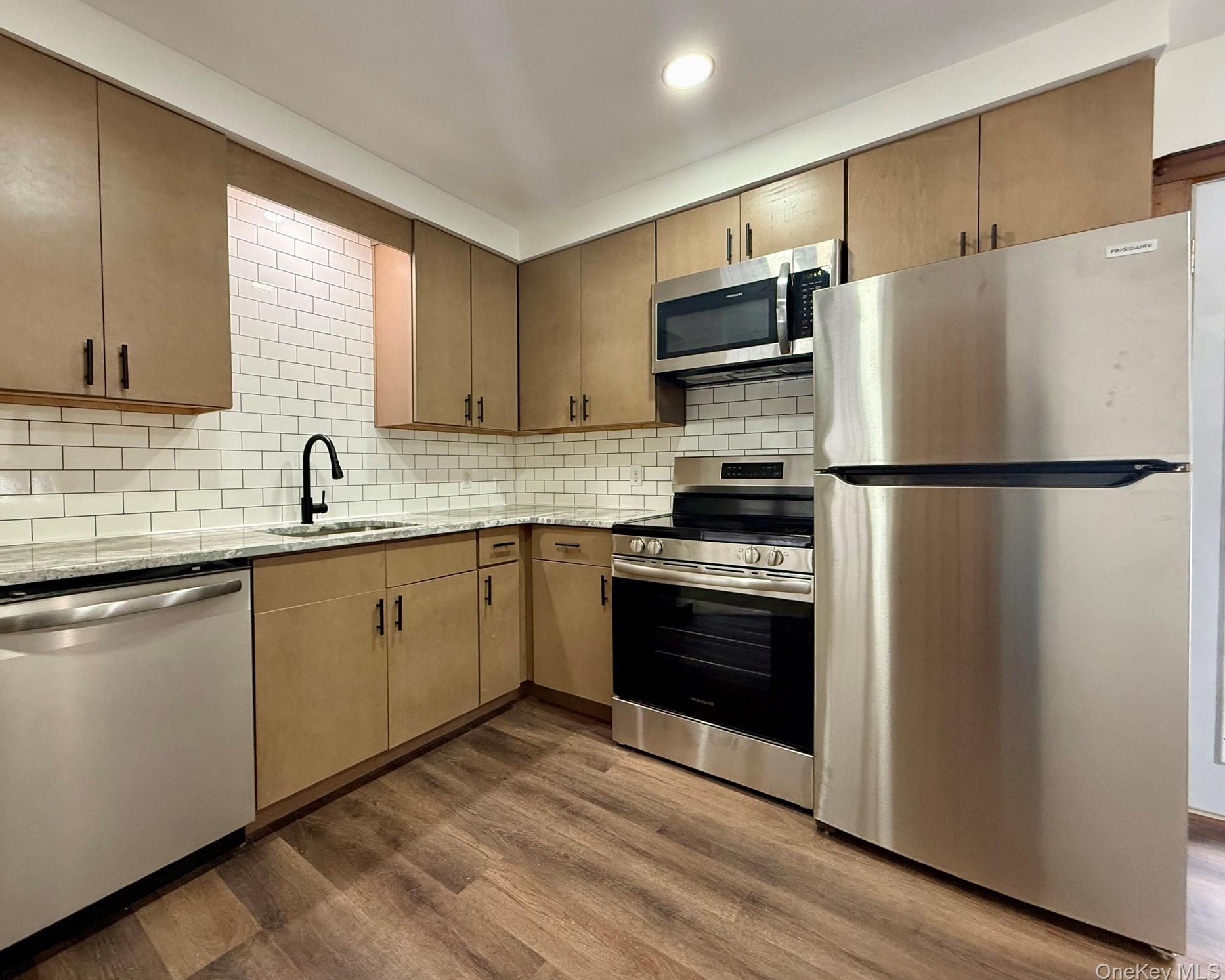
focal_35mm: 15
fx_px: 544
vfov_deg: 84.0
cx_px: 557
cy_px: 483
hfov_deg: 96.5
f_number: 2.2
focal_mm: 2.22
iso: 320
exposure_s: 1/81
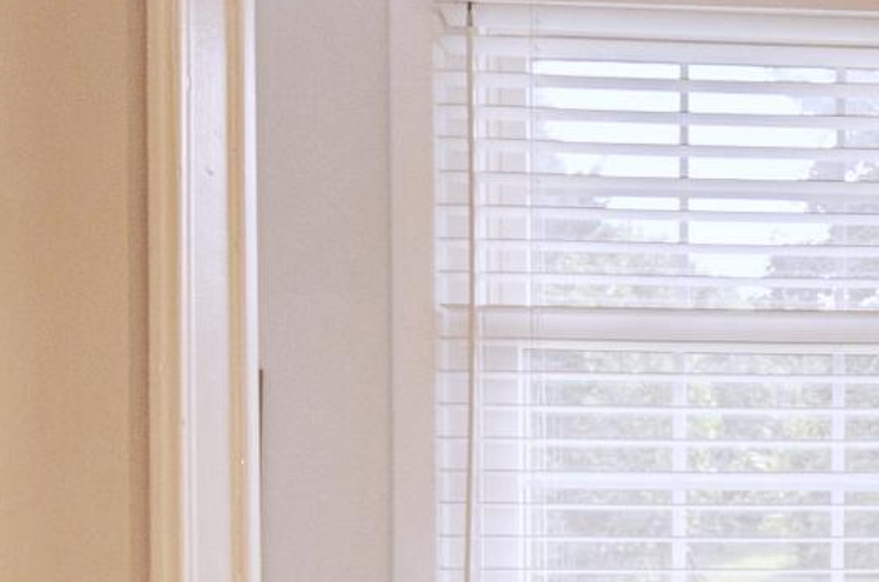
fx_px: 3411
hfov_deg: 14.1
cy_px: 529
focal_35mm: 140
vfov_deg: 9.7
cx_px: 1124
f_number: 10
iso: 400
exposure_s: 1/40
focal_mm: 24
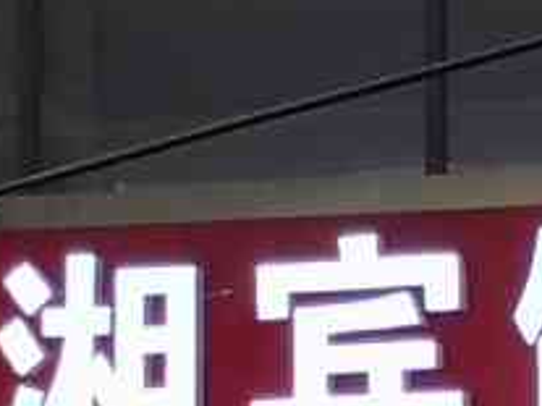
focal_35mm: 483
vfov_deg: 3.1
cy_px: 258
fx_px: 7558
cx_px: 374
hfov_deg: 4.1
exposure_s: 1/147
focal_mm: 3.95
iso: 50
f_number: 1.6
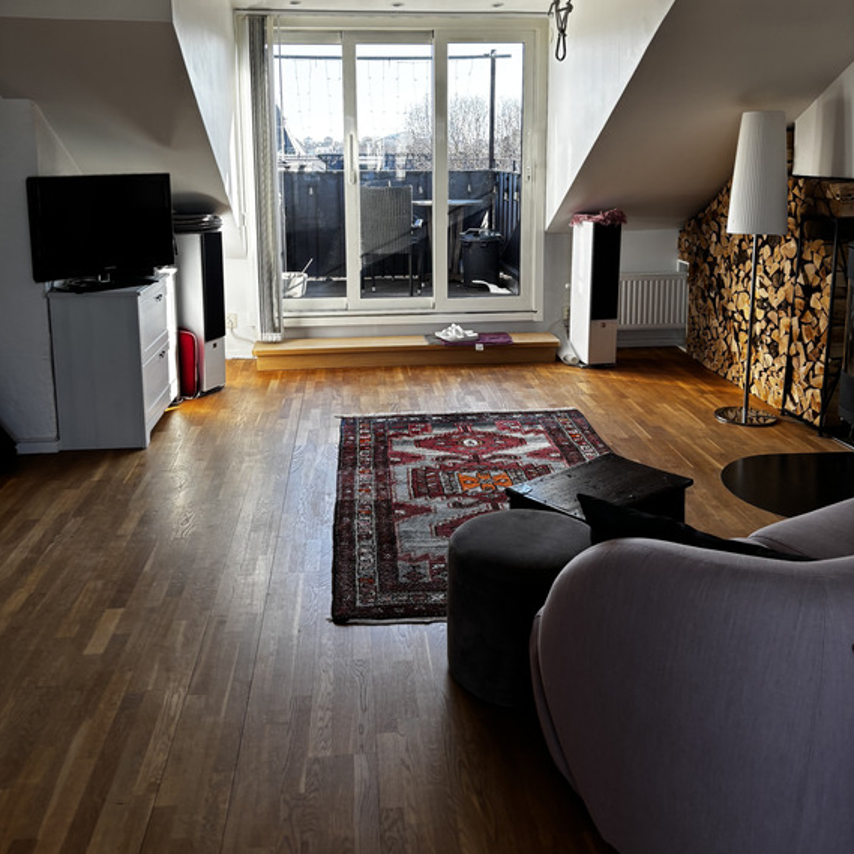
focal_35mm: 31
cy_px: 281
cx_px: 423
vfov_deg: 51.5
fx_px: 865
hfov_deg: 52.5
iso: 32
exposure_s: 1/138
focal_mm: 5.96
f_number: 1.6
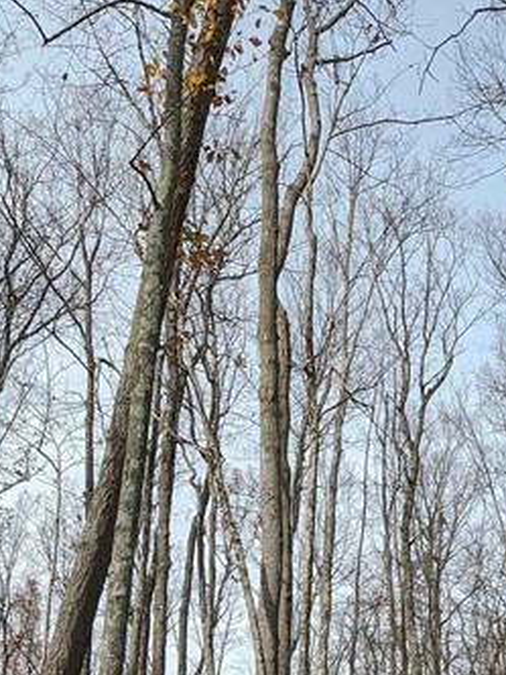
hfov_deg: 35.6
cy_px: 616
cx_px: 338
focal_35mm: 40
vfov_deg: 42.6
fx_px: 780
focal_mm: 1.95
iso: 48
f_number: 2.2
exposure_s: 1/877
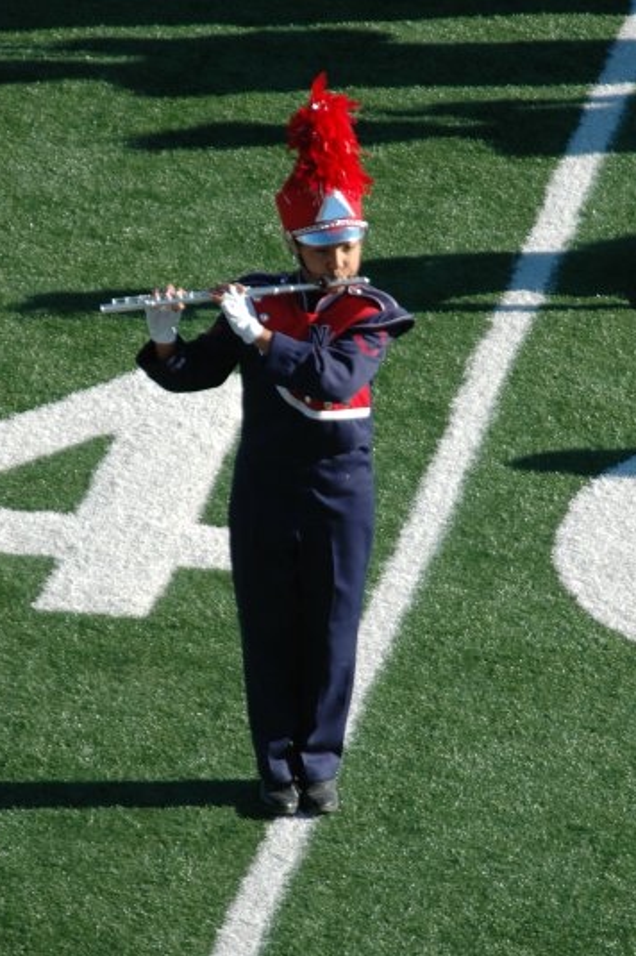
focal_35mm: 673
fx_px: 17856
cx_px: 306
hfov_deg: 2.0
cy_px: 477
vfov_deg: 3.1
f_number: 5.6
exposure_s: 1/500
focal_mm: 400
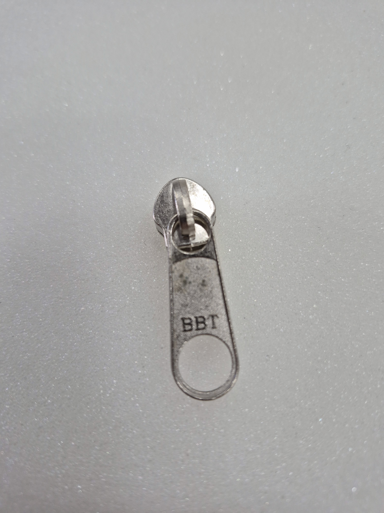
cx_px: 192
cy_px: 256
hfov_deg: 58.9
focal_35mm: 23
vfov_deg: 73.9
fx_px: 340
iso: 200
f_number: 1.8
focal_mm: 5.4
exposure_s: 1/180
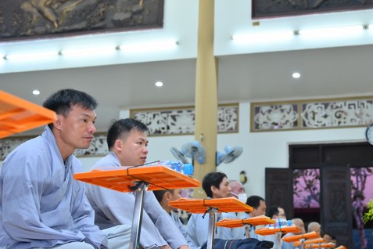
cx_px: 248
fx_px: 622
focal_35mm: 60
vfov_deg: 22.6
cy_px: 130
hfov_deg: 33.1
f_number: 4.5
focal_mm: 44
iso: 1250
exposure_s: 1/100
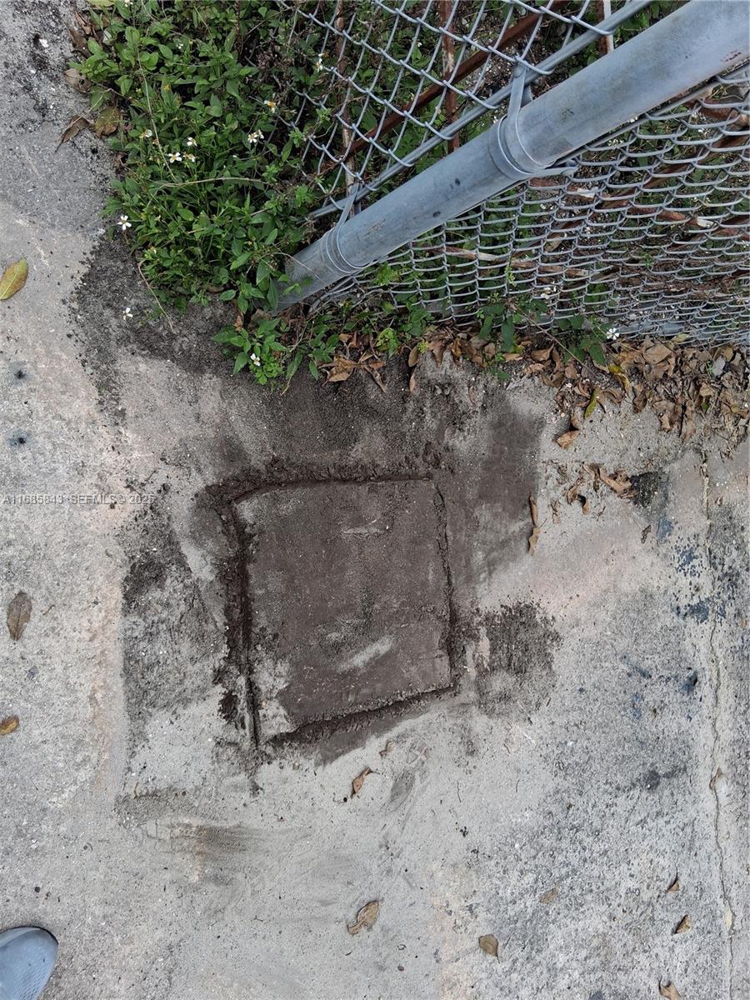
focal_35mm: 26
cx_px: 375
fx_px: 751
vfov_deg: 67.3
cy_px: 500
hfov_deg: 53.1
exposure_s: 1/120
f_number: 1.8
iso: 25
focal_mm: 3.98
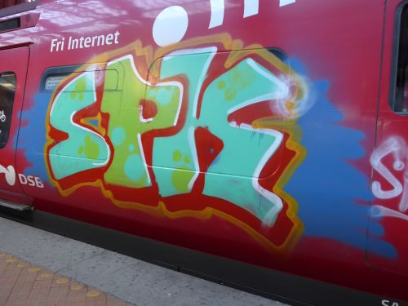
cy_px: 153
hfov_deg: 61.7
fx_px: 342
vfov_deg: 48.2
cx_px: 204
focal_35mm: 29
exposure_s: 1/60
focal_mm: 6
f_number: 2
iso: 250
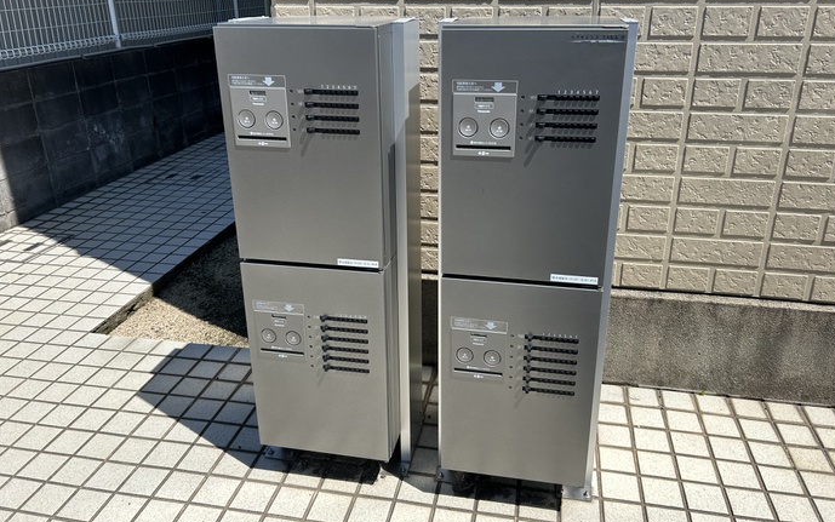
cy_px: 226
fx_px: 637
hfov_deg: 66.5
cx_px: 423
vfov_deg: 44.5
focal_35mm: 28
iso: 50
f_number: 1.5
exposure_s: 1/3460
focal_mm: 5.7
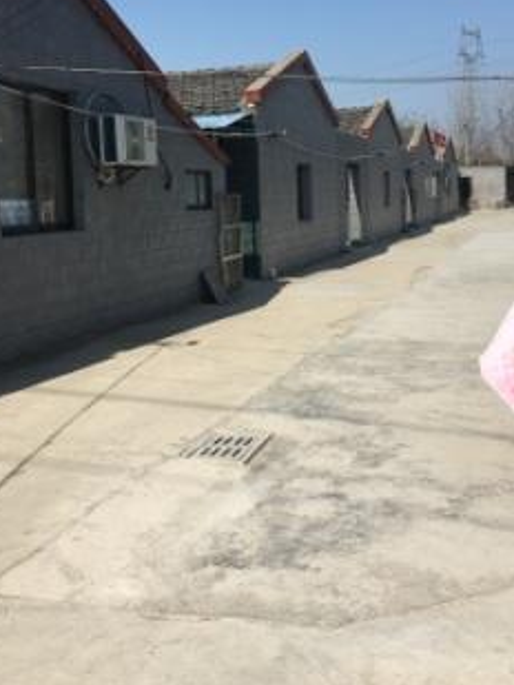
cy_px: 248
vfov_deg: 44.3
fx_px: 831
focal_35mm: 42
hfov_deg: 34.3
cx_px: 286
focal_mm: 4.15
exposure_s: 1/1876
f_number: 2.2
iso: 25
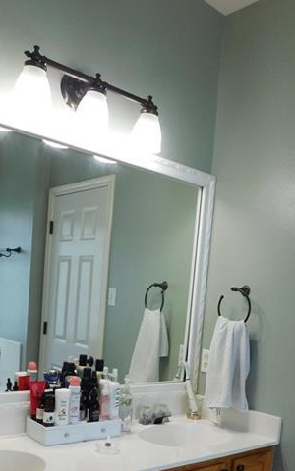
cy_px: 362
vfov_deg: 48.2
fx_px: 502
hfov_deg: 32.6
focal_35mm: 39
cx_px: 186
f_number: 3
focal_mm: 4
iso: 125
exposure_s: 1/50
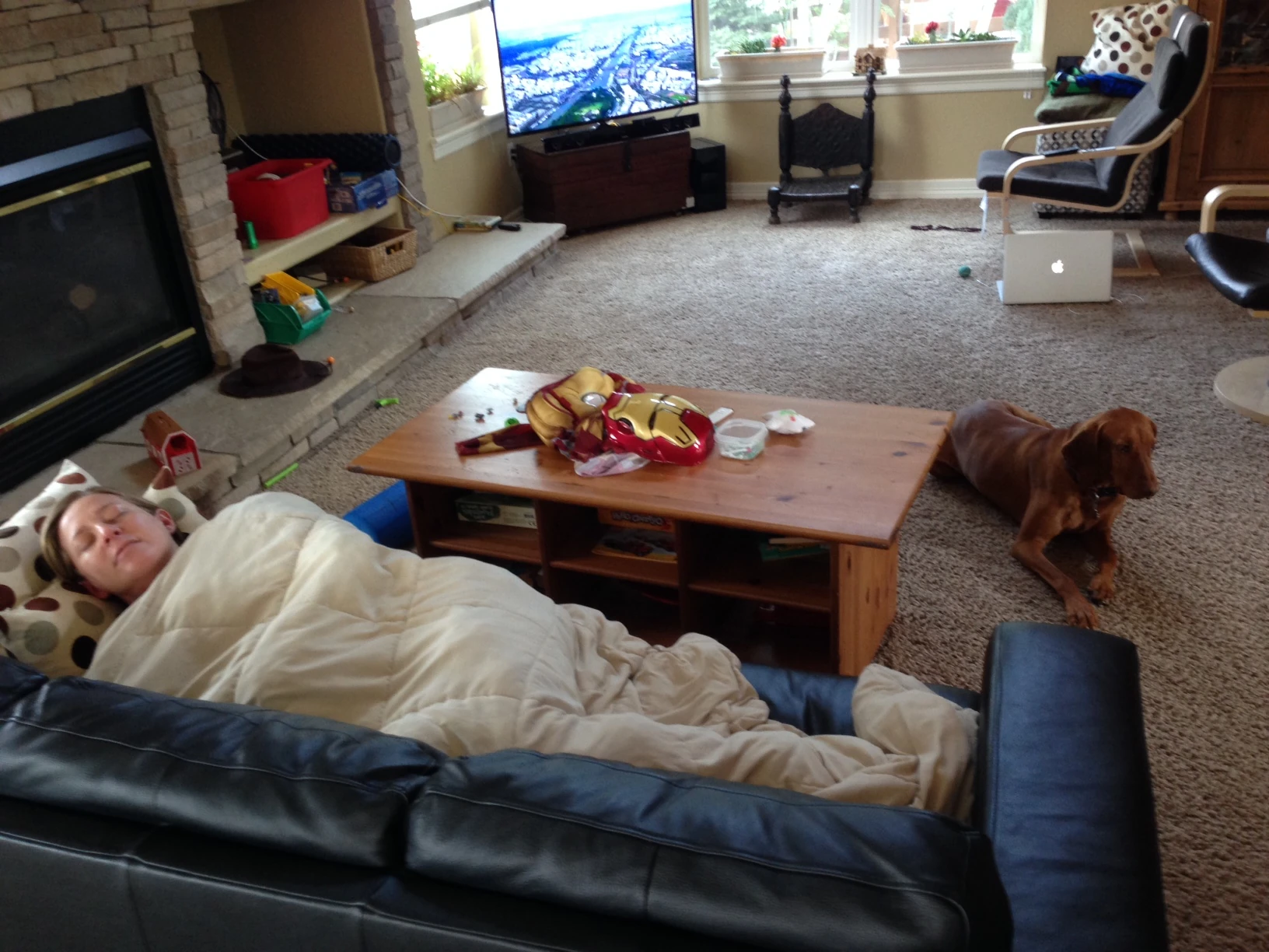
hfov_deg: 55.4
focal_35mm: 33
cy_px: 476
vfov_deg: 42.9
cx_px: 634
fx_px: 1210
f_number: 2.4
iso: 125
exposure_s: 1/20
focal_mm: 4.12
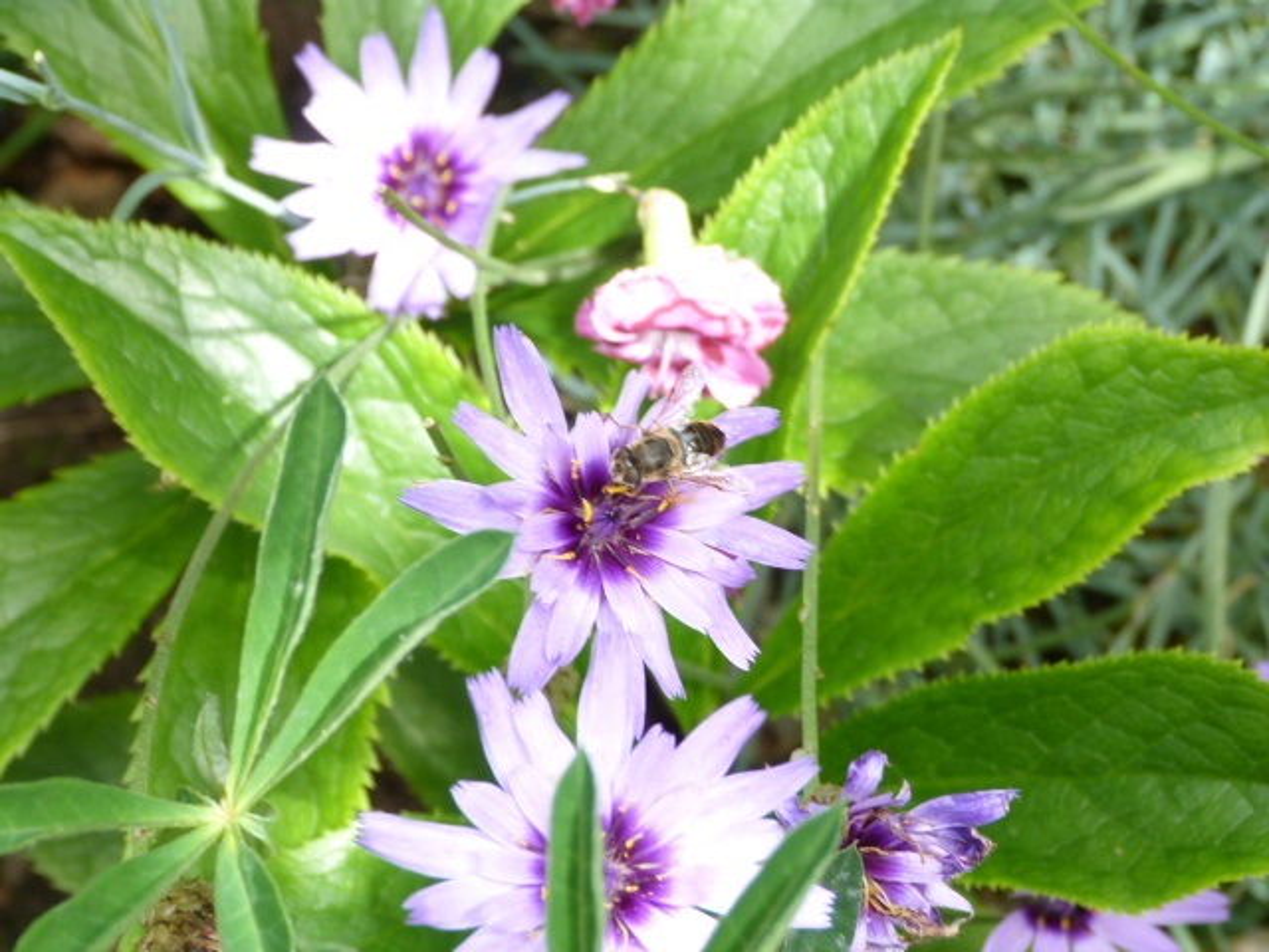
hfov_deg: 15.6
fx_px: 4619
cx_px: 634
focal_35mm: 126
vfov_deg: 11.8
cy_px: 476
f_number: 3.6
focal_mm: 22.7
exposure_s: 1/60
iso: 80
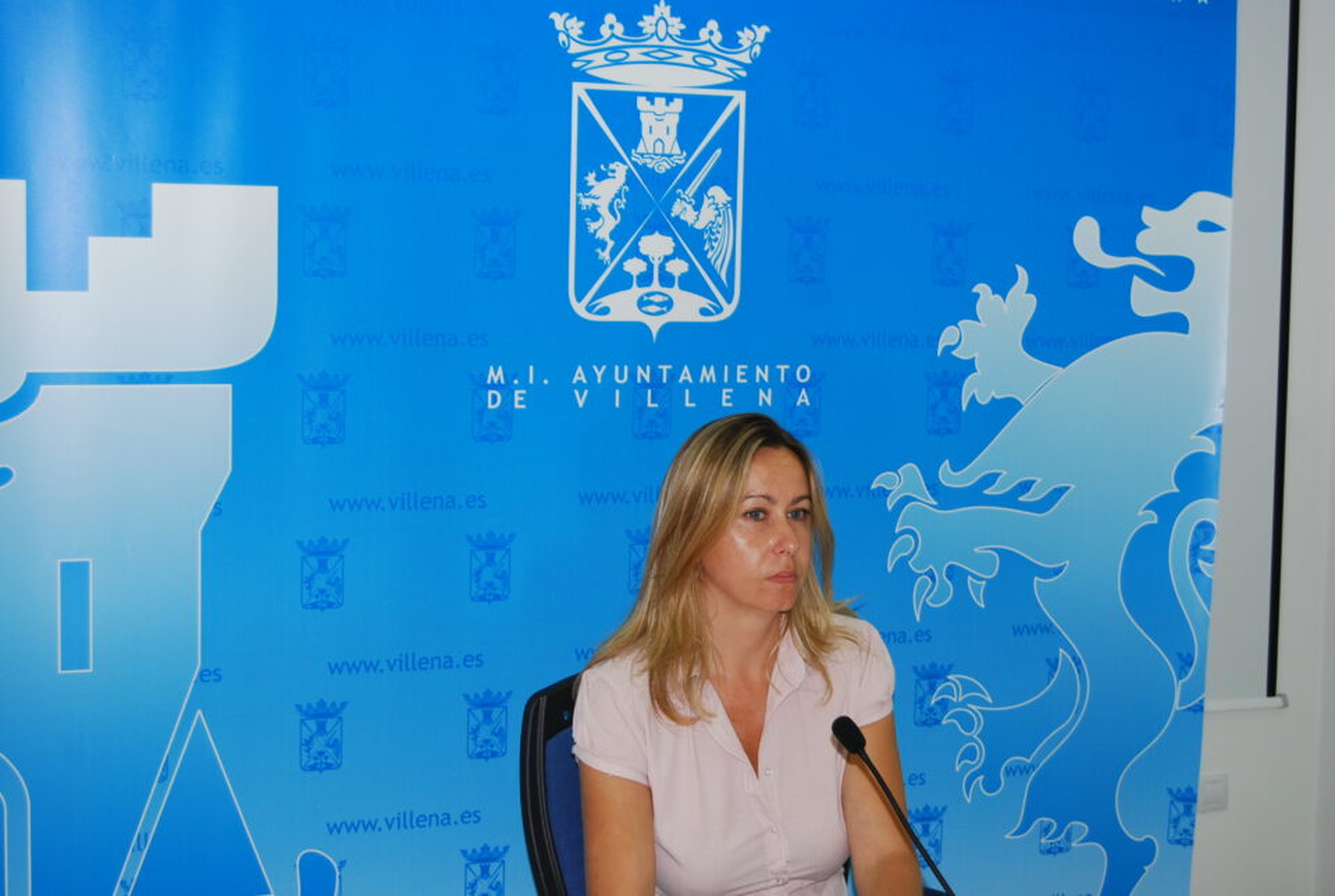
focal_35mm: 57
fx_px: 2118
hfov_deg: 35.0
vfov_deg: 23.9
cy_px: 448
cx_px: 668
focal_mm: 38
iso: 200
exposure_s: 1/60
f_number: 4.8
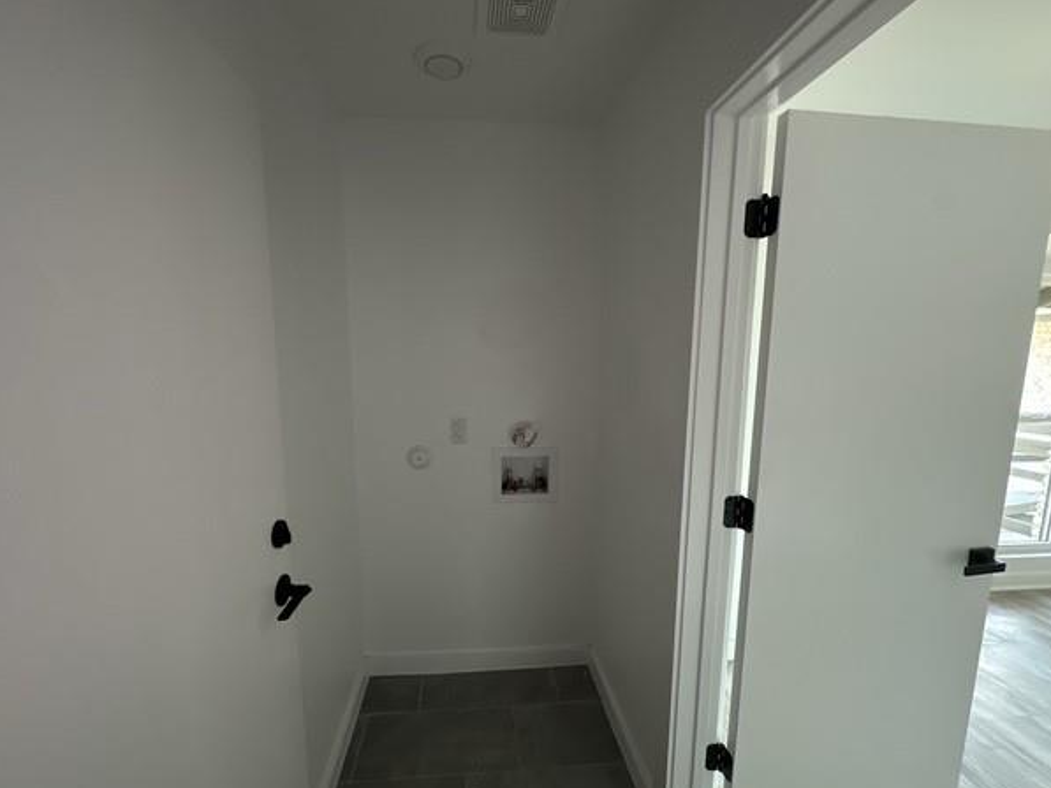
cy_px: 419
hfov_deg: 98.1
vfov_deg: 81.7
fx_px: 456
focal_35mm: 15
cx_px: 500
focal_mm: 2.22
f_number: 2.2
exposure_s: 1/60
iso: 640
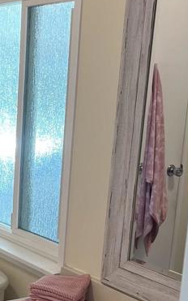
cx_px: -91
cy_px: 248
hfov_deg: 15.8
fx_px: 623
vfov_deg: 26.5
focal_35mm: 76
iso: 100
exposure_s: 1/120
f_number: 1.5
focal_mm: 5.7
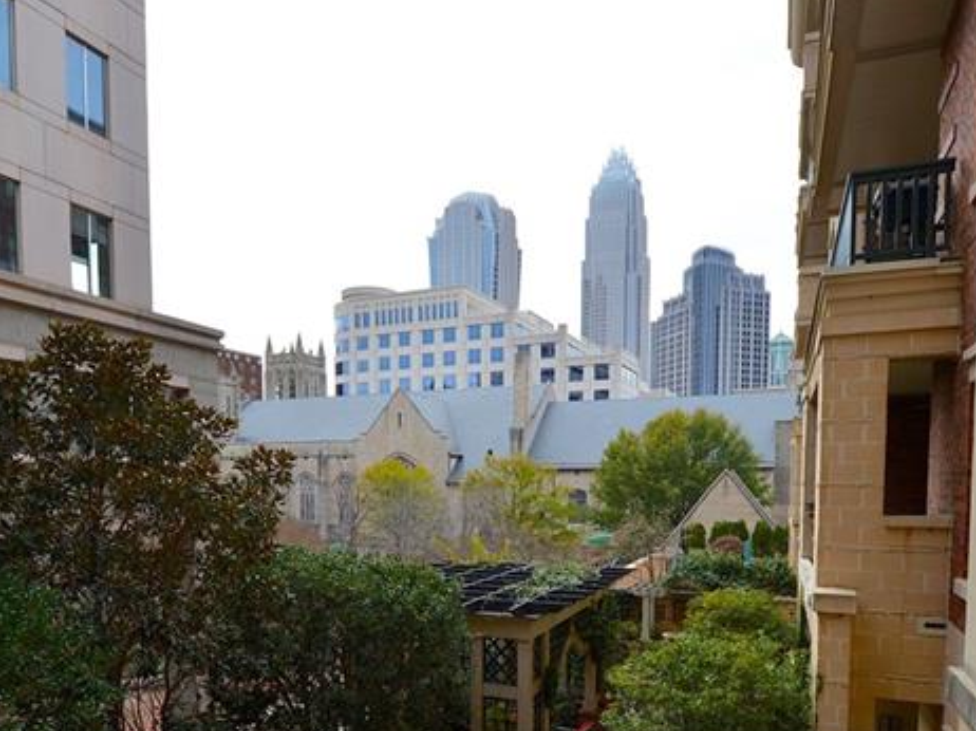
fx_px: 676
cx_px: 502
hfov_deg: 71.6
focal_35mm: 24
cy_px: 520
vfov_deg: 54.9
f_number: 8
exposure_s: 1/60
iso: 100
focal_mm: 10
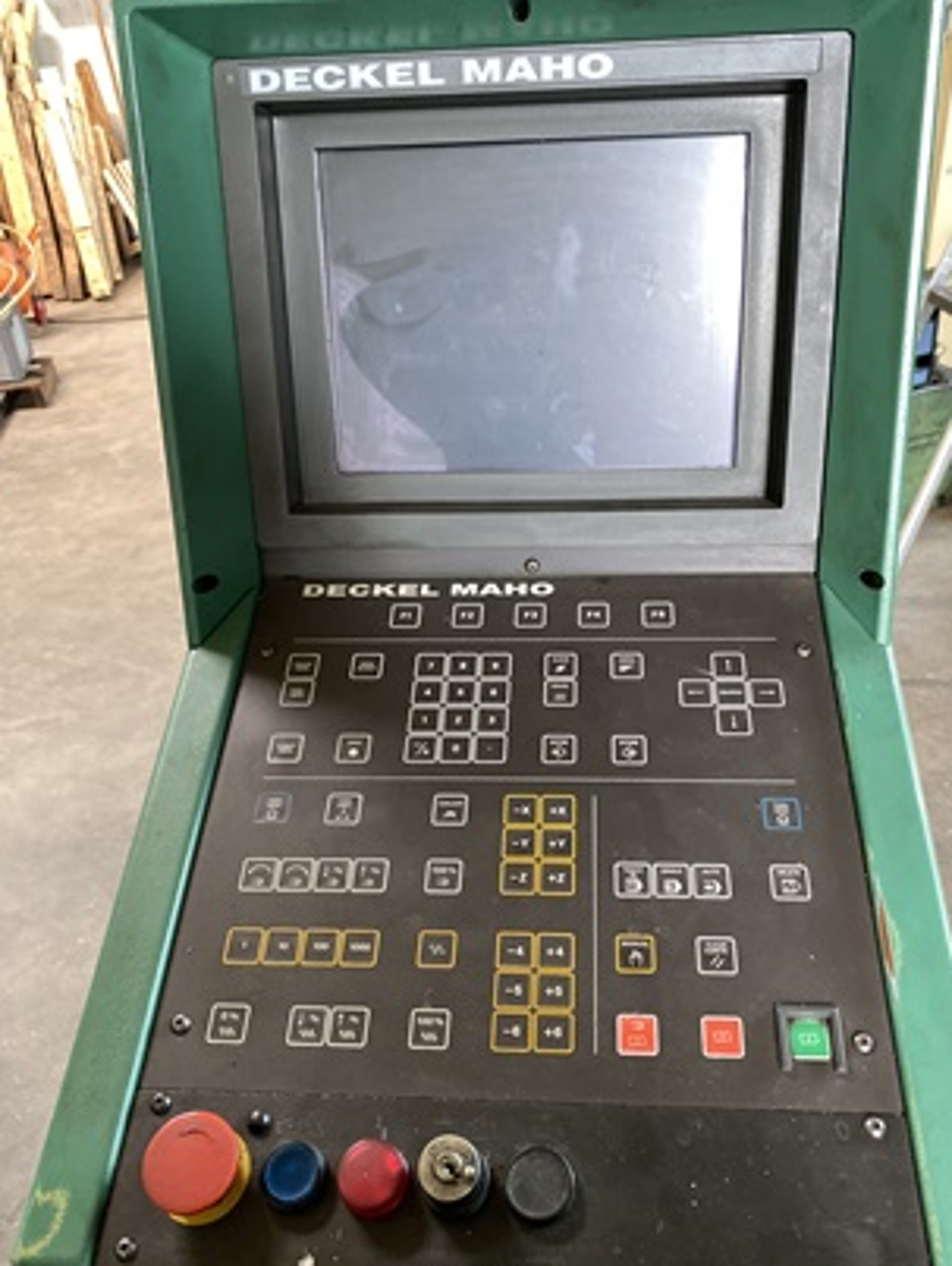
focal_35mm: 29
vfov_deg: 61.6
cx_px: 500
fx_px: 1062
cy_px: 663
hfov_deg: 48.3
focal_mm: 4.25
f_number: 1.8
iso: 320
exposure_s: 1/60
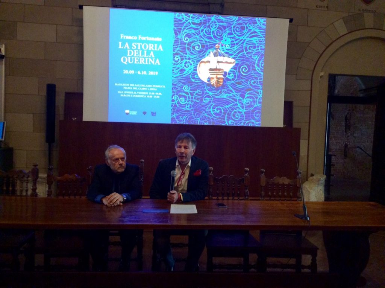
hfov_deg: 56.9
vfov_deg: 44.1
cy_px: 144
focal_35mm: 32
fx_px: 355
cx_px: 192
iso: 200
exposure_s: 1/25
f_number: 2.4
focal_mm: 3.3
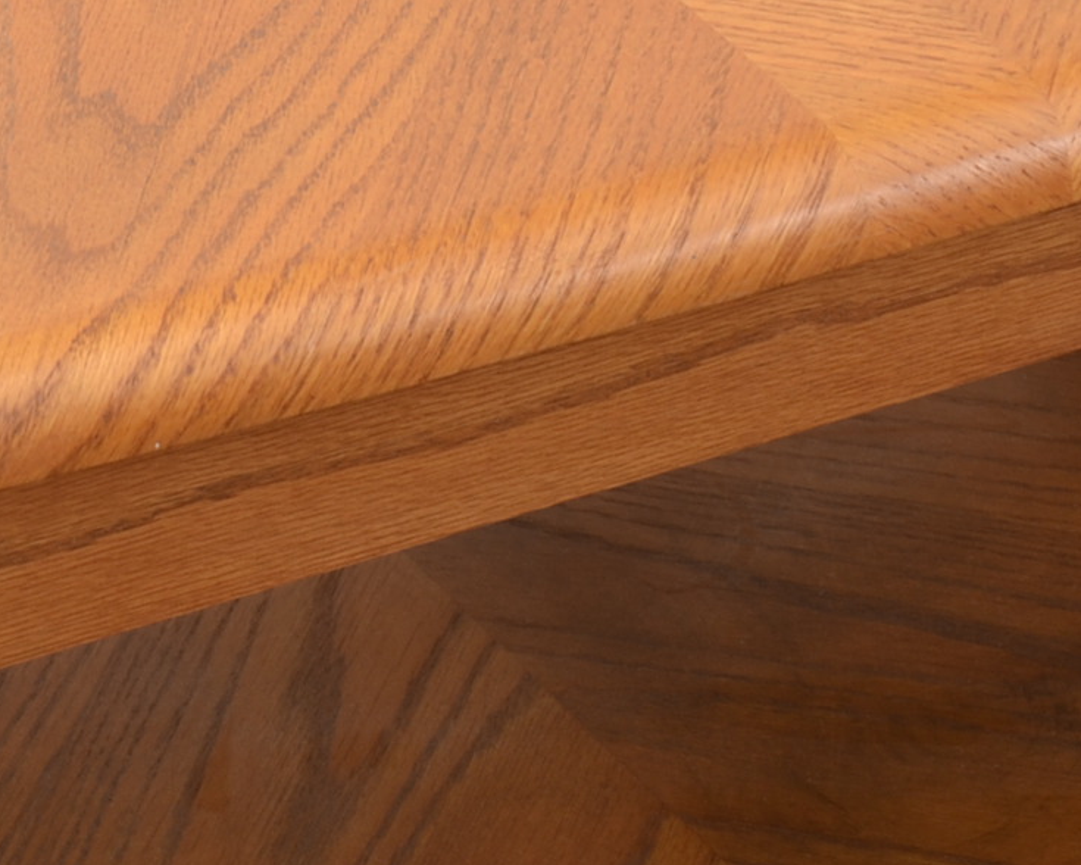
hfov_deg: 7.0
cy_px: 836
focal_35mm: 273
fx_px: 8734
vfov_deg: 5.7
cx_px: -432
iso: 125
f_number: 10
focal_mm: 58
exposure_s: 1/125
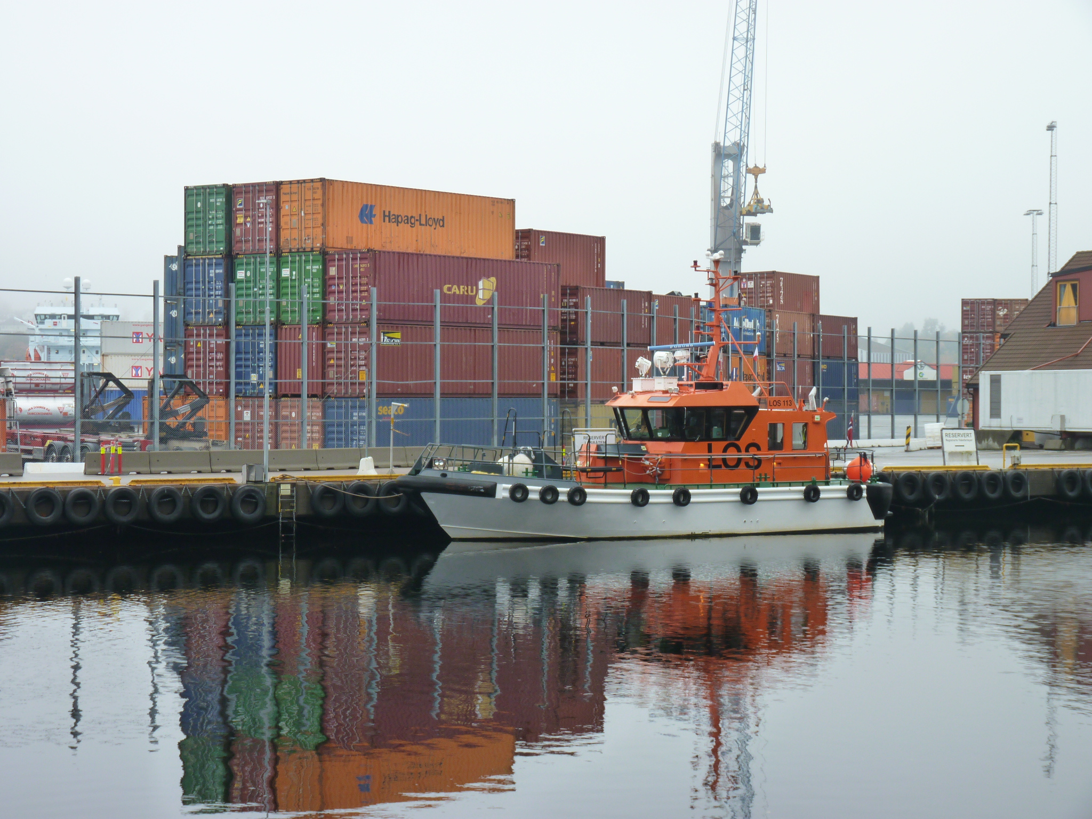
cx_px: 546
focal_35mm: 72
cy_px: 410
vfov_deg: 20.4
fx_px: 2271
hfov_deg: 27.0
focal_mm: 12.8
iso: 125
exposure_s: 1/100
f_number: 3.4
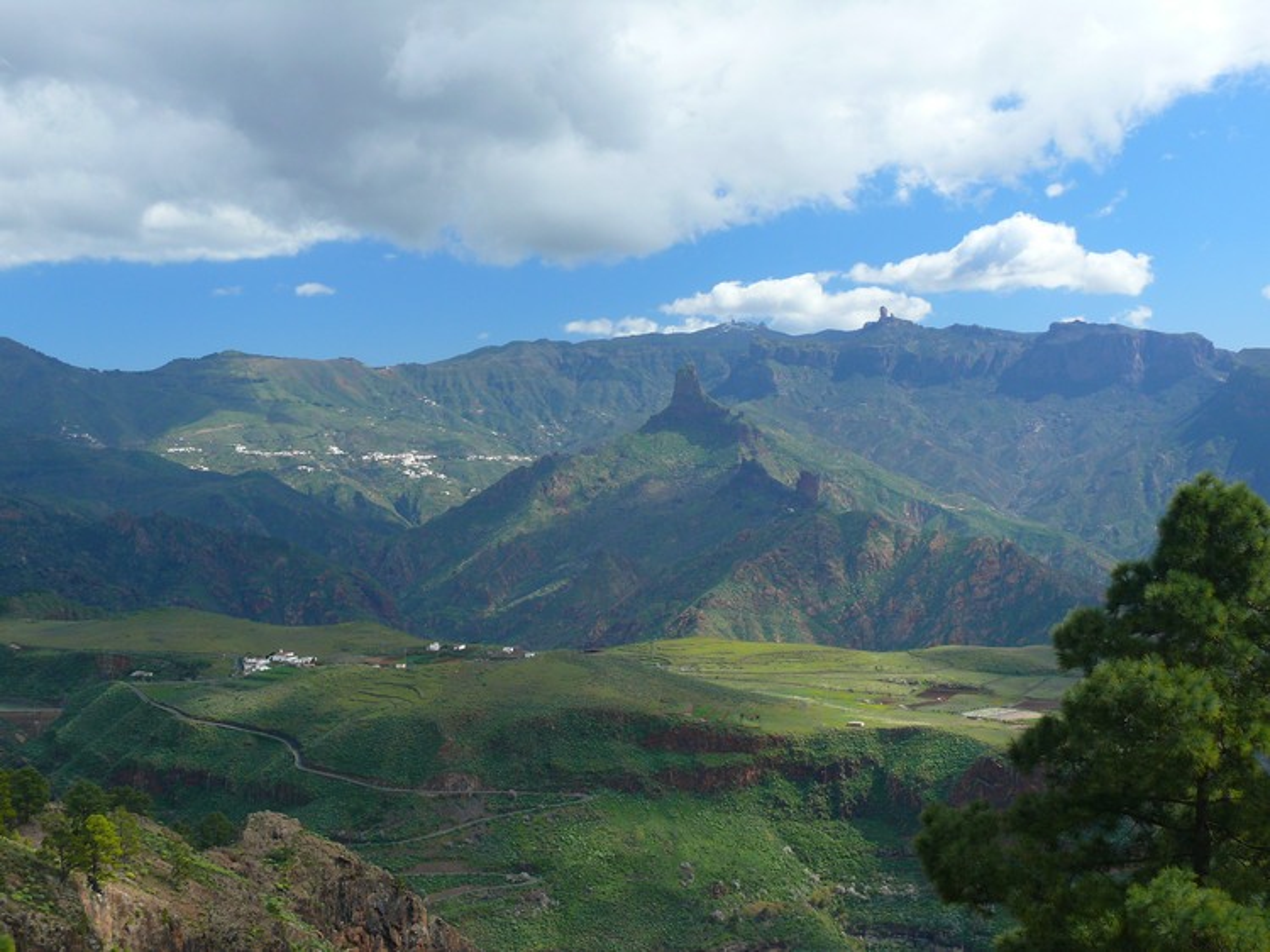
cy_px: 476
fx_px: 1797
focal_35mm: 49
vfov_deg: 29.7
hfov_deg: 38.9
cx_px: 635
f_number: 4.5
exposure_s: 1/200
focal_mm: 10.4
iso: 100
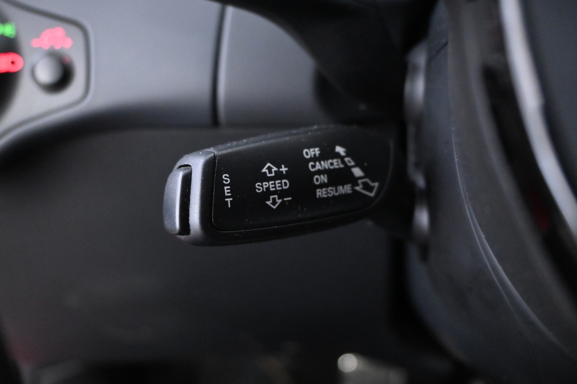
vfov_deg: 35.5
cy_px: 192
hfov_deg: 51.3
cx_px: 288
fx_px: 601
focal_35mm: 38
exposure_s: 1/15
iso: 6400
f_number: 4.5
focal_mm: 25
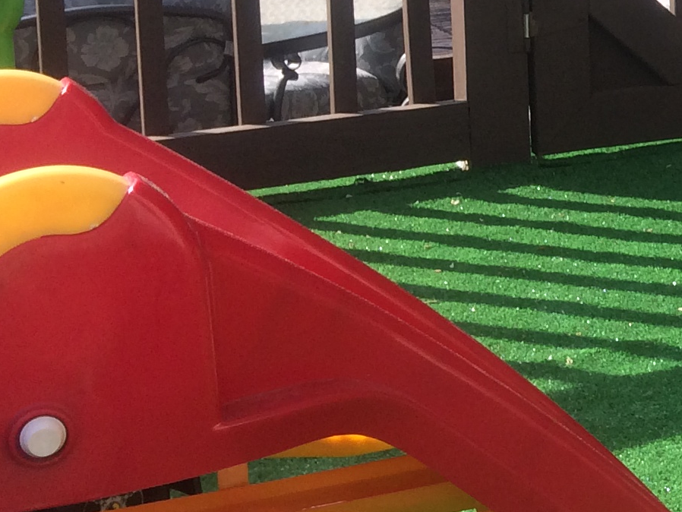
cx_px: 1066
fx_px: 2148
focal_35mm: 109
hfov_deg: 16.3
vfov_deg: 13.2
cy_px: -126
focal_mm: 4.12
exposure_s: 1/820
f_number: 2.2
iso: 32
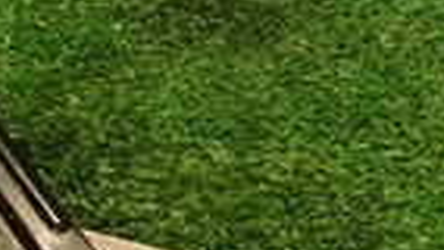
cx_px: -228
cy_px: 397
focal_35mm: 115
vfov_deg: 10.1
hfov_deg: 16.8
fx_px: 1354
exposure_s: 1/40
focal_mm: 4.5
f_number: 2
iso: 200
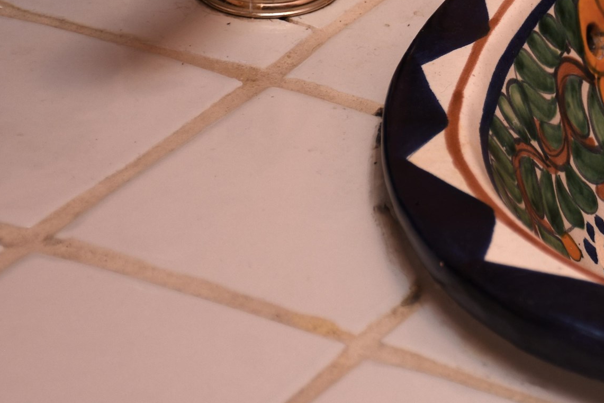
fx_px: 3388
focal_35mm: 202
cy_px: -33
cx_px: 795
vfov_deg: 6.8
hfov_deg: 10.0
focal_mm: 50
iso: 100
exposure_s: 1/60
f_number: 4.8
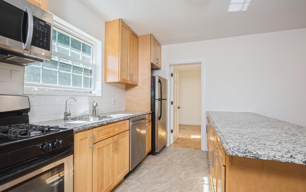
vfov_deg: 70.6
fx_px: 133
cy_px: 114
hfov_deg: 97.7
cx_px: 145
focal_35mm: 16
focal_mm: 14
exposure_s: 1/15
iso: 200
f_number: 10
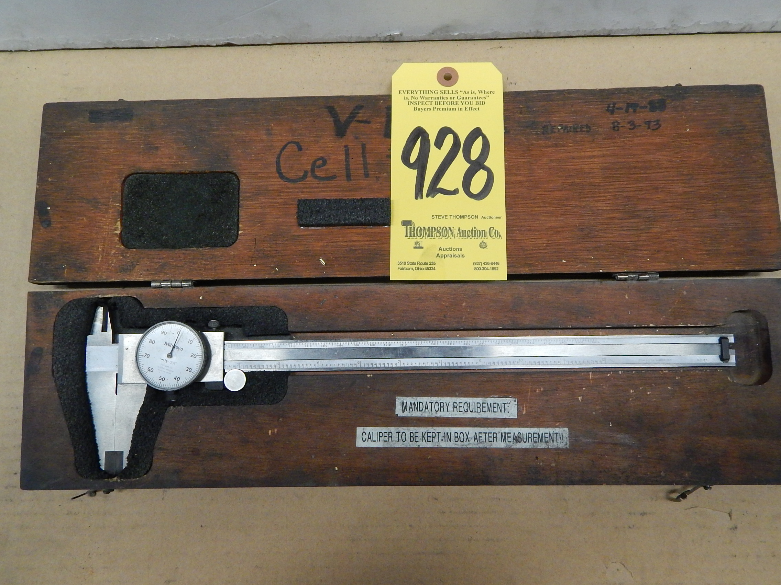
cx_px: 390
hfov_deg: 69.4
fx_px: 564
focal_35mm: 25
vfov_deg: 54.9
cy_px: 292
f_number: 3.1
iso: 180
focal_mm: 4.5
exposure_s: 1/30
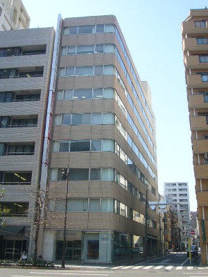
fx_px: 280
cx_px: 104
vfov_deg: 52.6
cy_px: 138
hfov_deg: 40.7
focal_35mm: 35
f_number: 5.6
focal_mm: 4.6
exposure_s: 1/125
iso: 80
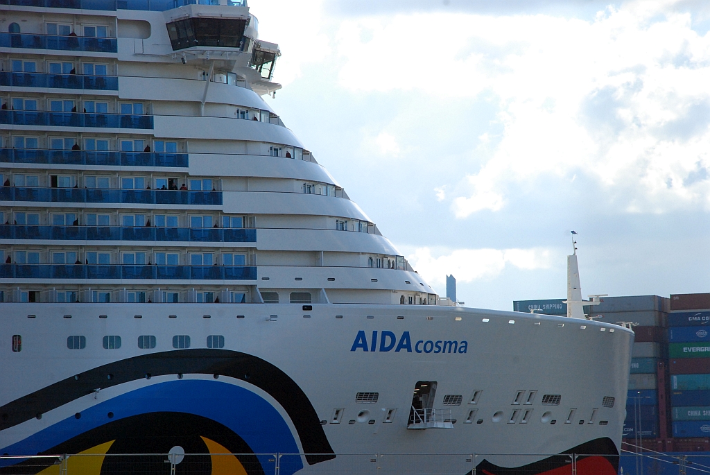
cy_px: 238
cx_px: 355
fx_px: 3998
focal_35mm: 202
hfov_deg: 10.1
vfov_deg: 6.8
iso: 800
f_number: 13
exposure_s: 1/640
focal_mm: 135
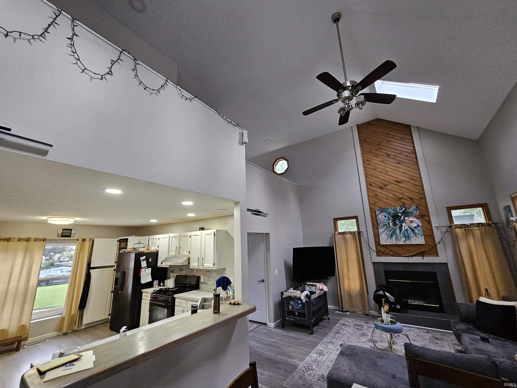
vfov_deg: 89.9
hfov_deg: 106.2
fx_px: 194
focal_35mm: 13
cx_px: 258
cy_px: 194
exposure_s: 1/60
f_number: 2.2
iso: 250
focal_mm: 2.2
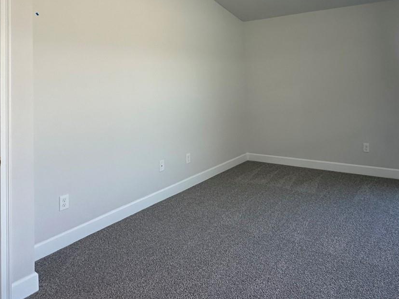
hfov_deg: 64.7
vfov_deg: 48.9
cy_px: 68
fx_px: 311
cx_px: 239
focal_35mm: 27
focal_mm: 2.22
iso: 160
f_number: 2.2
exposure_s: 1/120
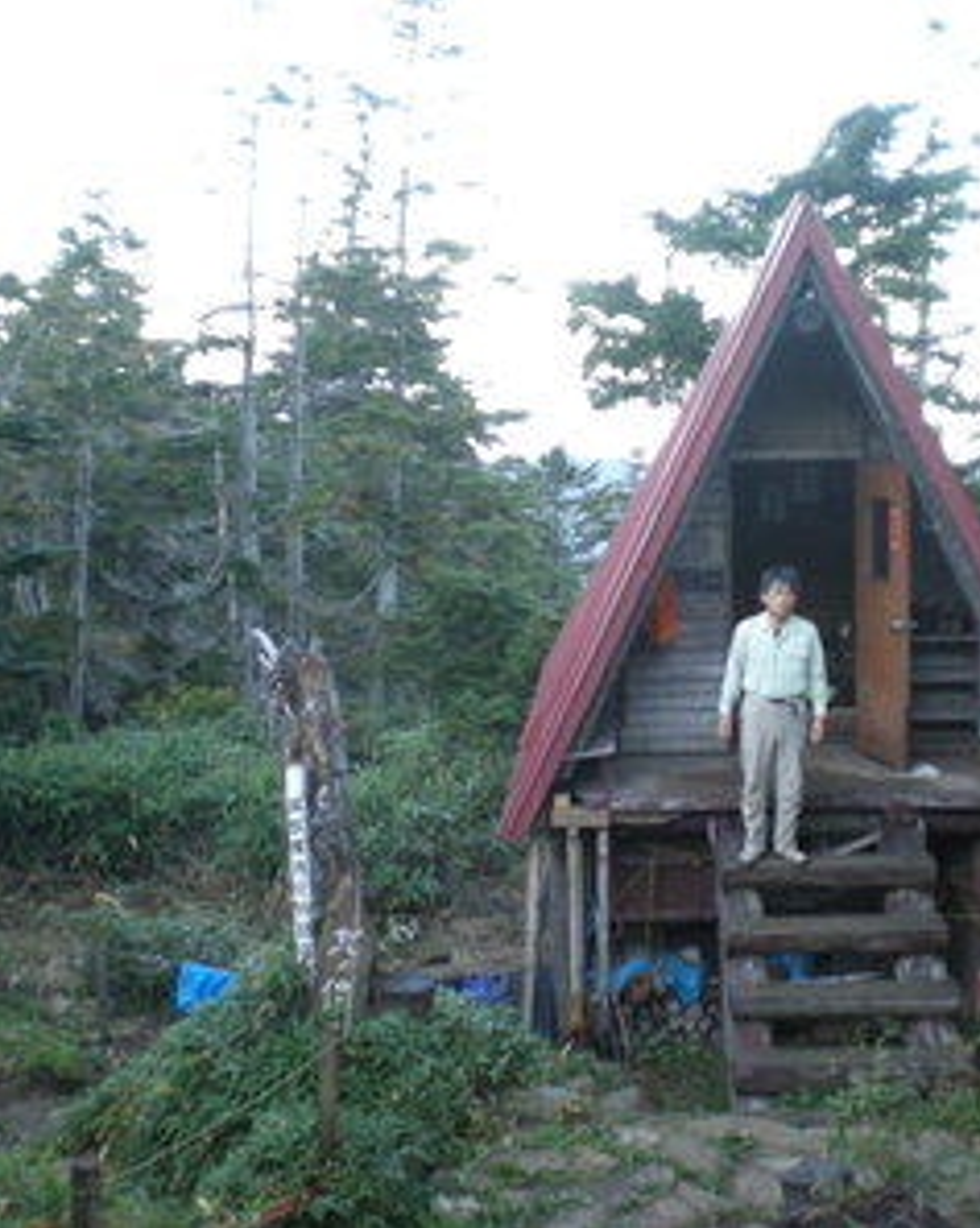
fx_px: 1816
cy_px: 616
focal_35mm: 50
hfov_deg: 30.2
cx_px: 521
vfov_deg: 37.4
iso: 200
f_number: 3.1
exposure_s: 1/49.7
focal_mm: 6.3
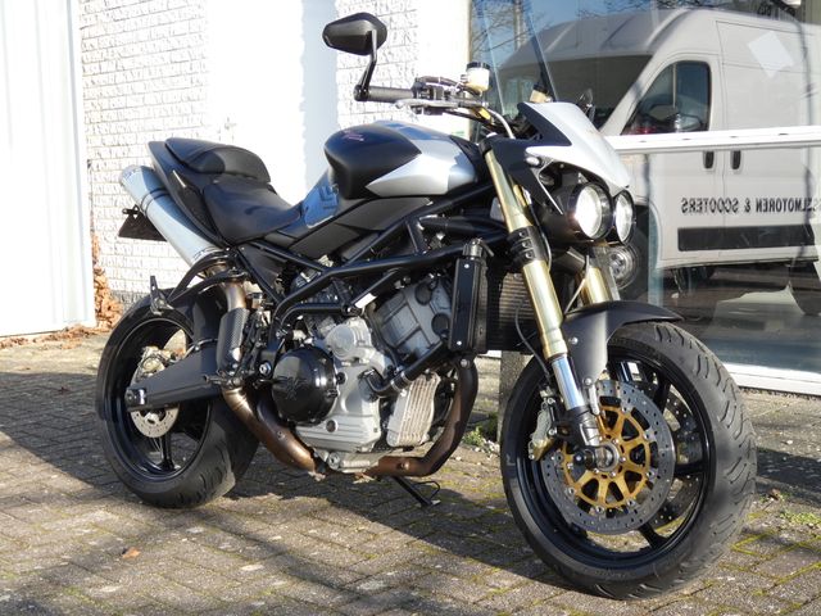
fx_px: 1304
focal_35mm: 55
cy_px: 308
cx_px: 410
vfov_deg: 26.6
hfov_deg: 34.9
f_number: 4
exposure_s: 1/160
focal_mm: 9.9
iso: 80
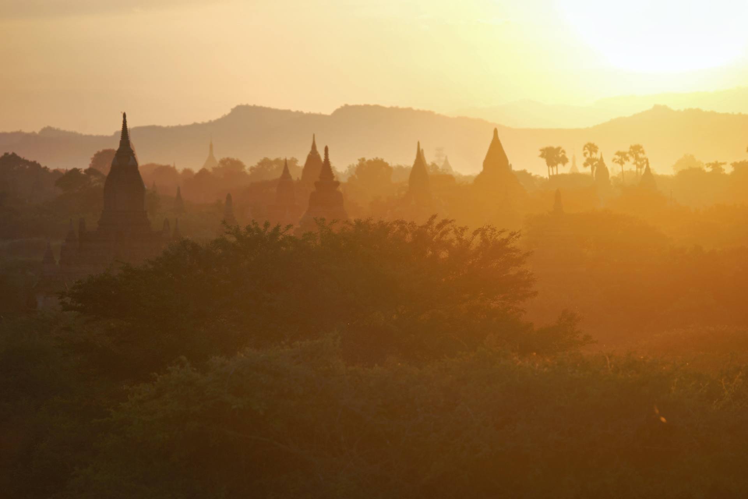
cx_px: 374
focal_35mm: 250
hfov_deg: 8.2
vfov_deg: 5.5
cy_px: 250
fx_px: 5194
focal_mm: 250
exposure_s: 1/320
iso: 100
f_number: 5.6
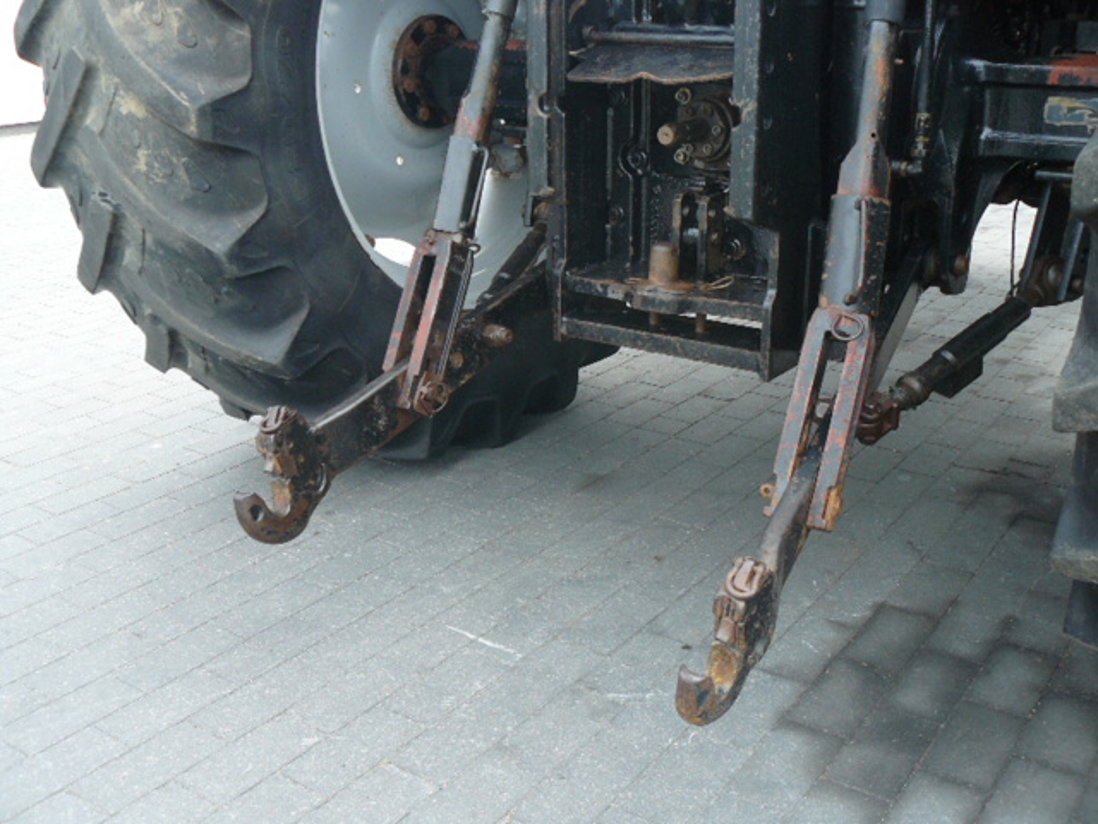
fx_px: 1142
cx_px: 549
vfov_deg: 39.7
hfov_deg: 51.4
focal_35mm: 36
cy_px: 412
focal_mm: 6
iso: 100
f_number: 3.2
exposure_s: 1/125
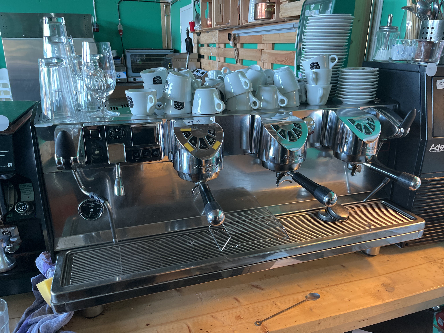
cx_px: 222
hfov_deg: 67.3
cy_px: 166
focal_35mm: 26
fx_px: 333
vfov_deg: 53.1
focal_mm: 5.1
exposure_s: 1/50
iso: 250
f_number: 1.6
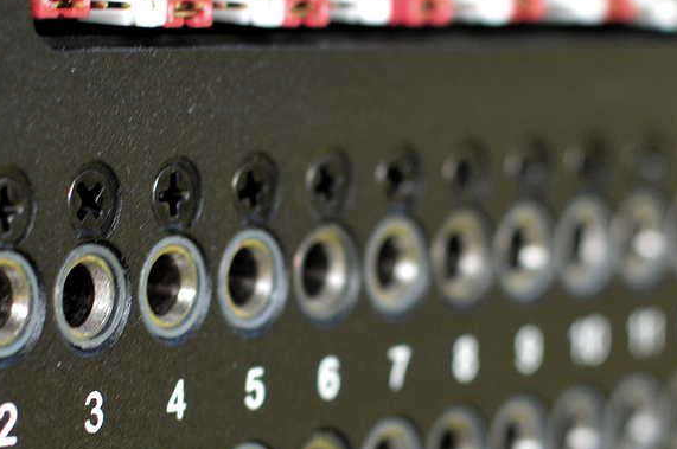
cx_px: 296
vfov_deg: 8.2
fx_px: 3109
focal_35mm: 166
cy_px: 378
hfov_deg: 12.4
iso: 400
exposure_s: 1/60
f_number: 4
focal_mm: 35
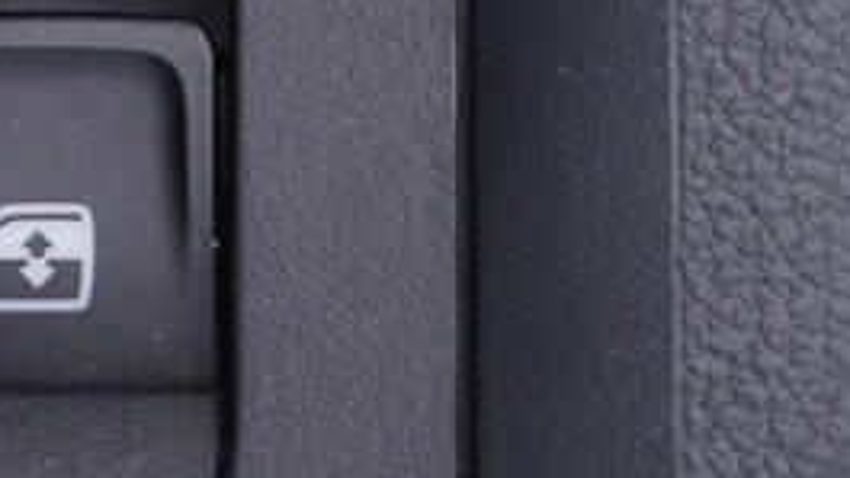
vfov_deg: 5.8
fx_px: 4620
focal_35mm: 205
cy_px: -318
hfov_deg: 10.5
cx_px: 225
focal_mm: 24
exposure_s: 1/50
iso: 125
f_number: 3.2
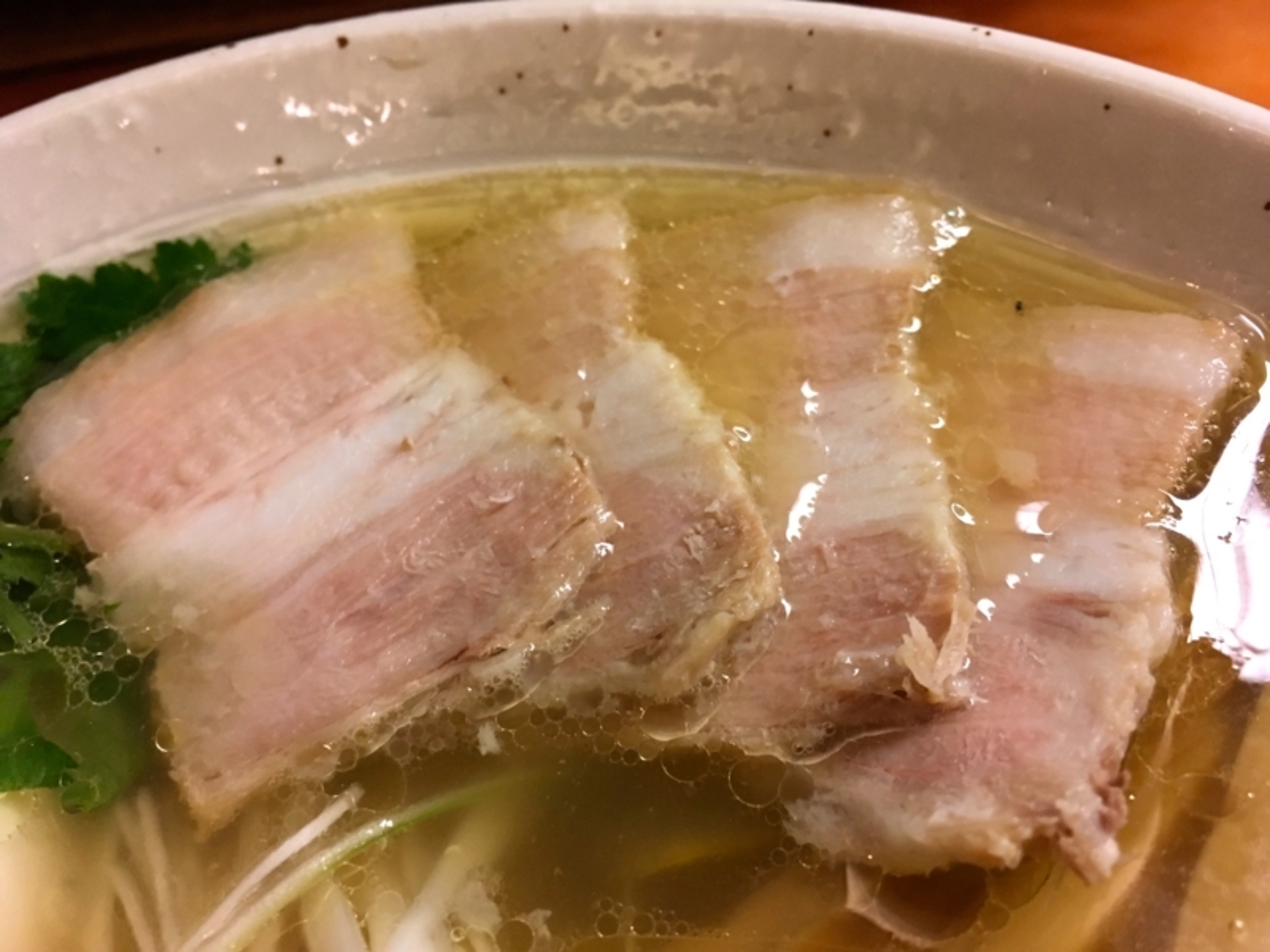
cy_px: 476
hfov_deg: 61.7
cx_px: 635
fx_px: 1064
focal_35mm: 29
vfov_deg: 48.2
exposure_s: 1/20
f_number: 2.2
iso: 200
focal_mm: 4.15
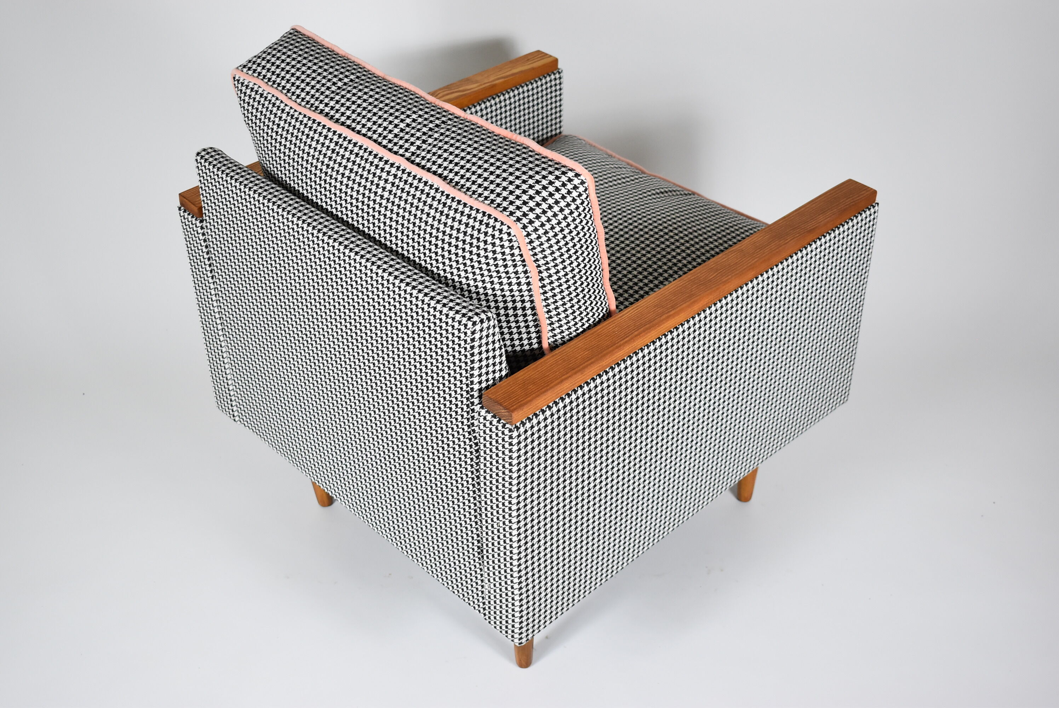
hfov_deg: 43.6
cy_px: 354
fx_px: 1325
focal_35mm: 45
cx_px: 530
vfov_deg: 29.9
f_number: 4.2
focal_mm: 30
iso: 1000
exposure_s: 1/125
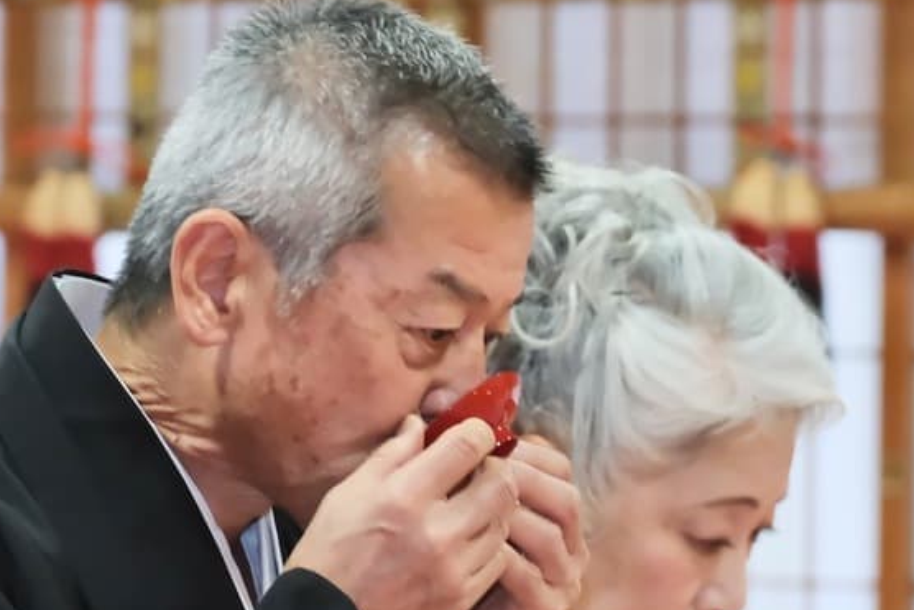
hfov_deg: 7.6
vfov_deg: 5.0
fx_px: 6907
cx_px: 368
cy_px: 631
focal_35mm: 272
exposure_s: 1/60
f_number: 3.5
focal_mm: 70
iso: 3200
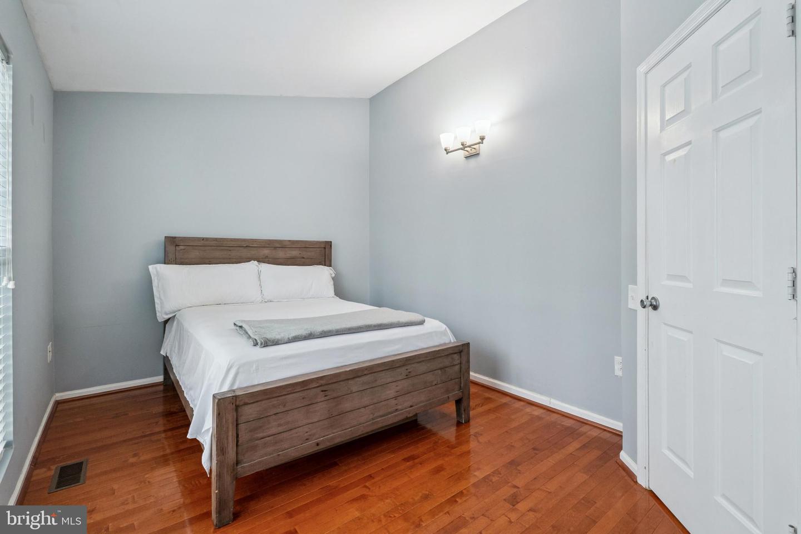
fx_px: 334
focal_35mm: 15
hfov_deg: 100.4
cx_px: 400
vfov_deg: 77.3
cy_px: 267
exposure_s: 1/40
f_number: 8
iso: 400
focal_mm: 10
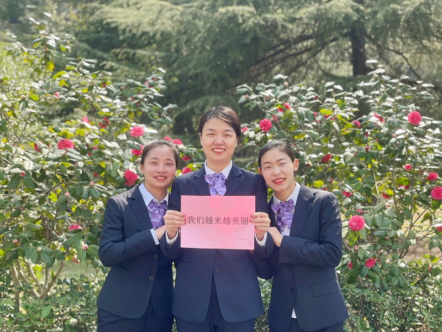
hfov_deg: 36.8
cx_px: 221
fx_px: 664
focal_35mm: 52
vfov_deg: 28.0
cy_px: 166
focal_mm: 6
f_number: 2
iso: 25
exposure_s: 1/149
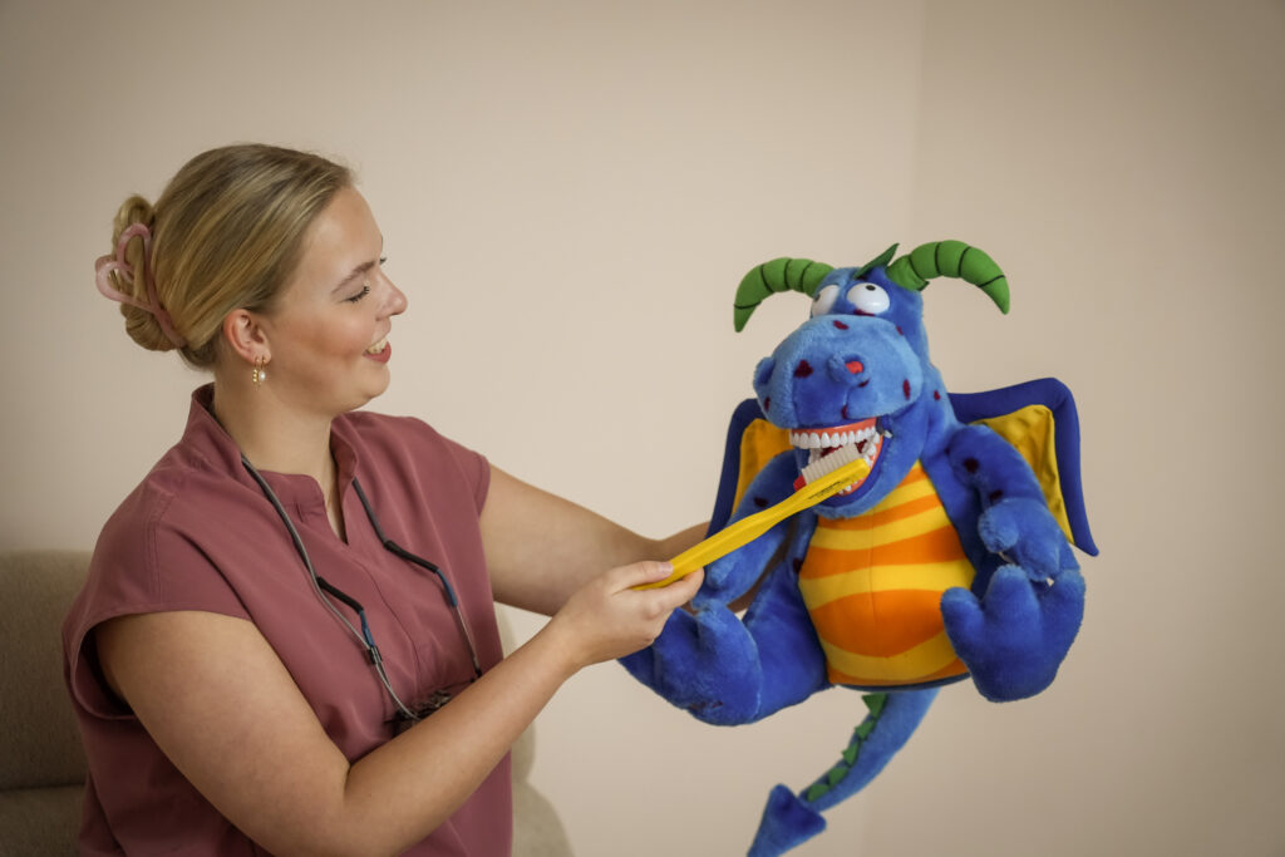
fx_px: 3141
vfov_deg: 15.5
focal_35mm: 88
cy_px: 428
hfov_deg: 23.1
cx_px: 642
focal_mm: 88
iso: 3200
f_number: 4
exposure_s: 1/160
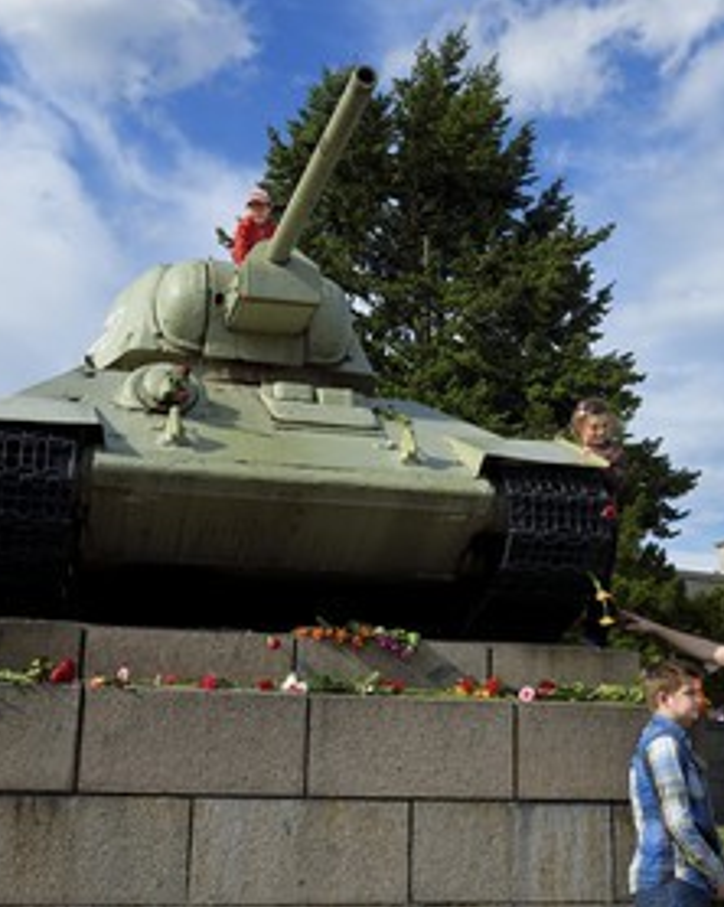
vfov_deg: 42.0
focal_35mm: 44
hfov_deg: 34.0
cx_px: 424
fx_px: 1180
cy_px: 454
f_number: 13
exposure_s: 1/250
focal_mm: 31
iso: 200
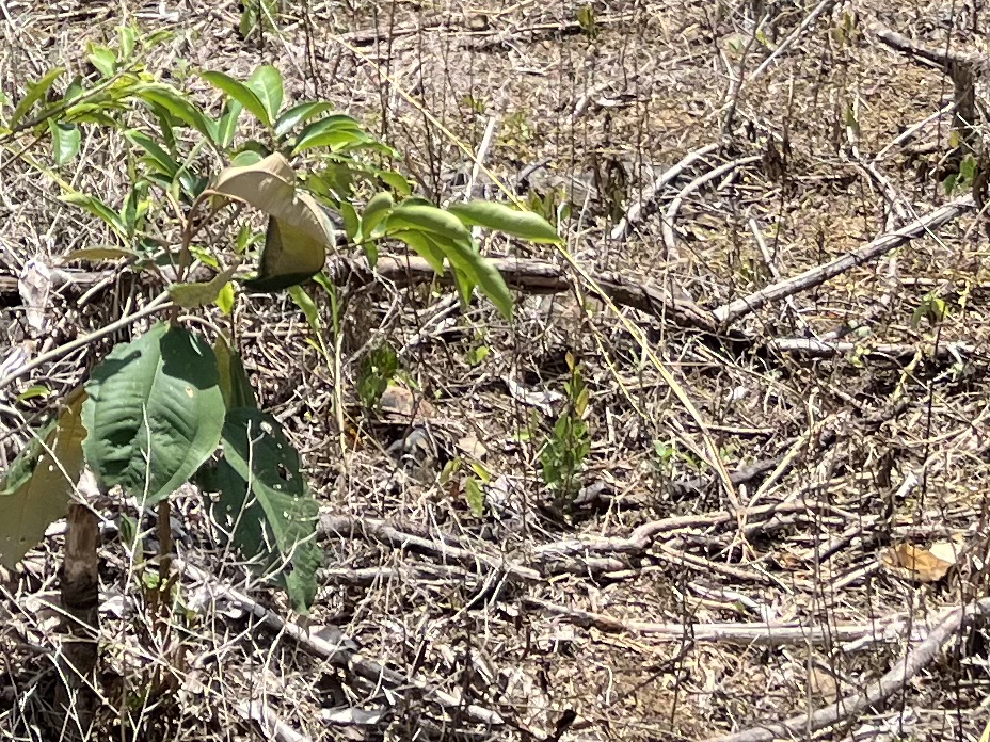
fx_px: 3232
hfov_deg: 17.0
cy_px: -568
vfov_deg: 12.1
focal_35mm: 113
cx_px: -11
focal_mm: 5.1
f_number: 1.6
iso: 50
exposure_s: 1/1536
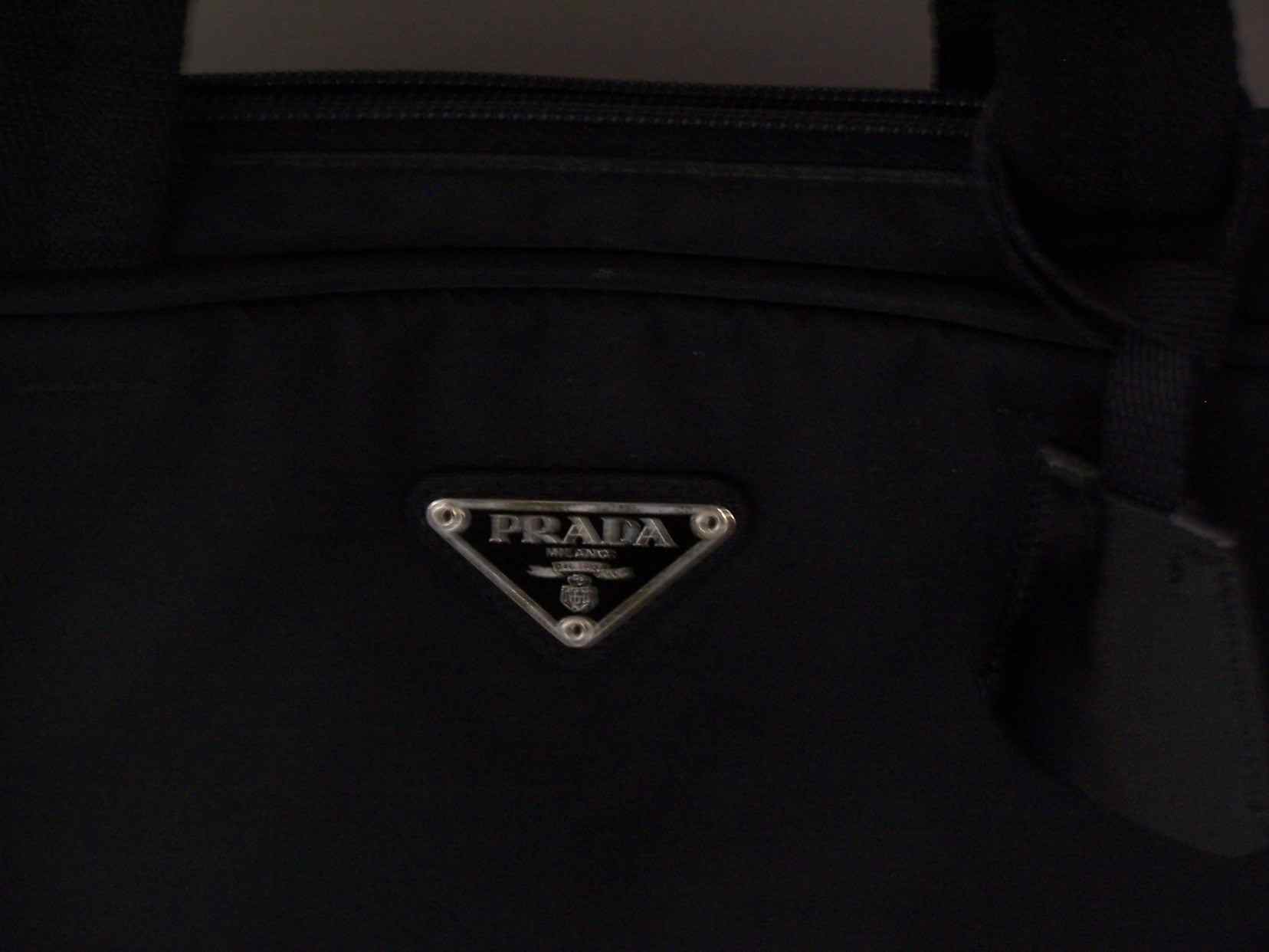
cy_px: 476
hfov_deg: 16.8
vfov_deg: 12.7
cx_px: 634
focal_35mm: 117
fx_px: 4289
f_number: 3.2
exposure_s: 1/8
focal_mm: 19.4
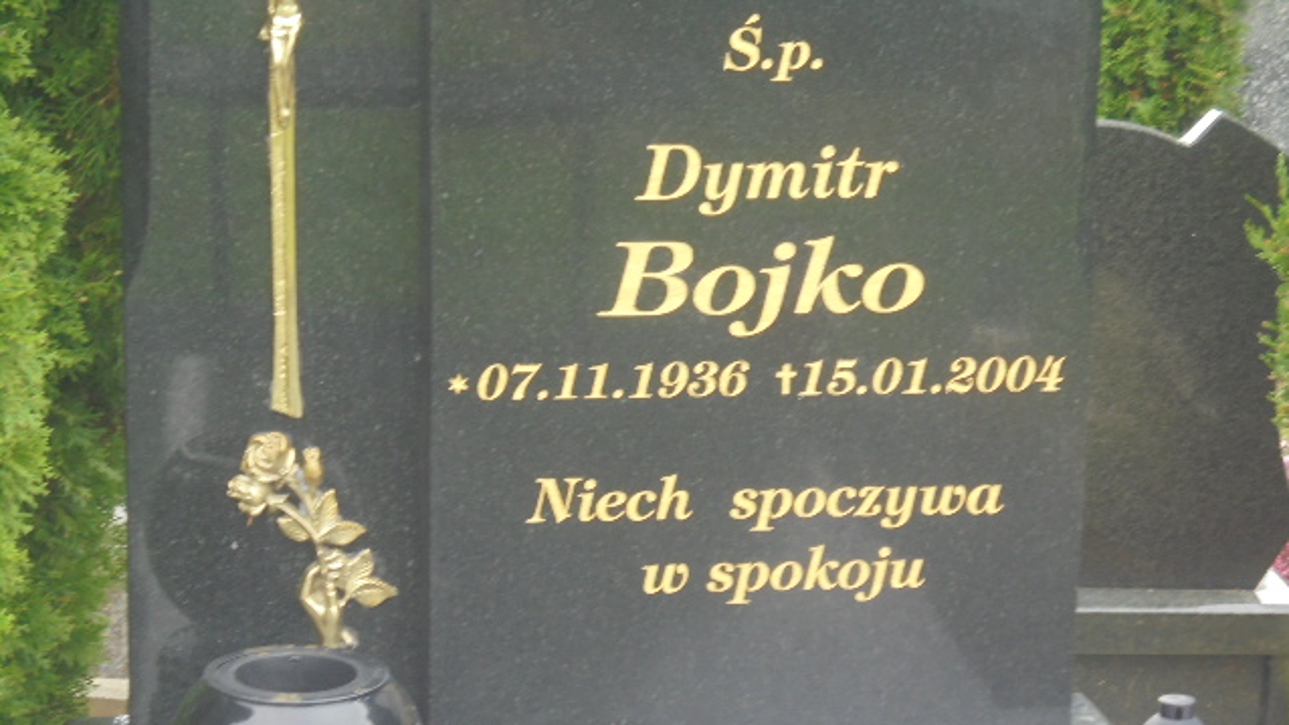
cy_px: 479
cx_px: 644
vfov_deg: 10.4
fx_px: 3999
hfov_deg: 18.3
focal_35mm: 117
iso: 160
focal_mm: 19.2
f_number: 5.1
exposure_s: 1/30
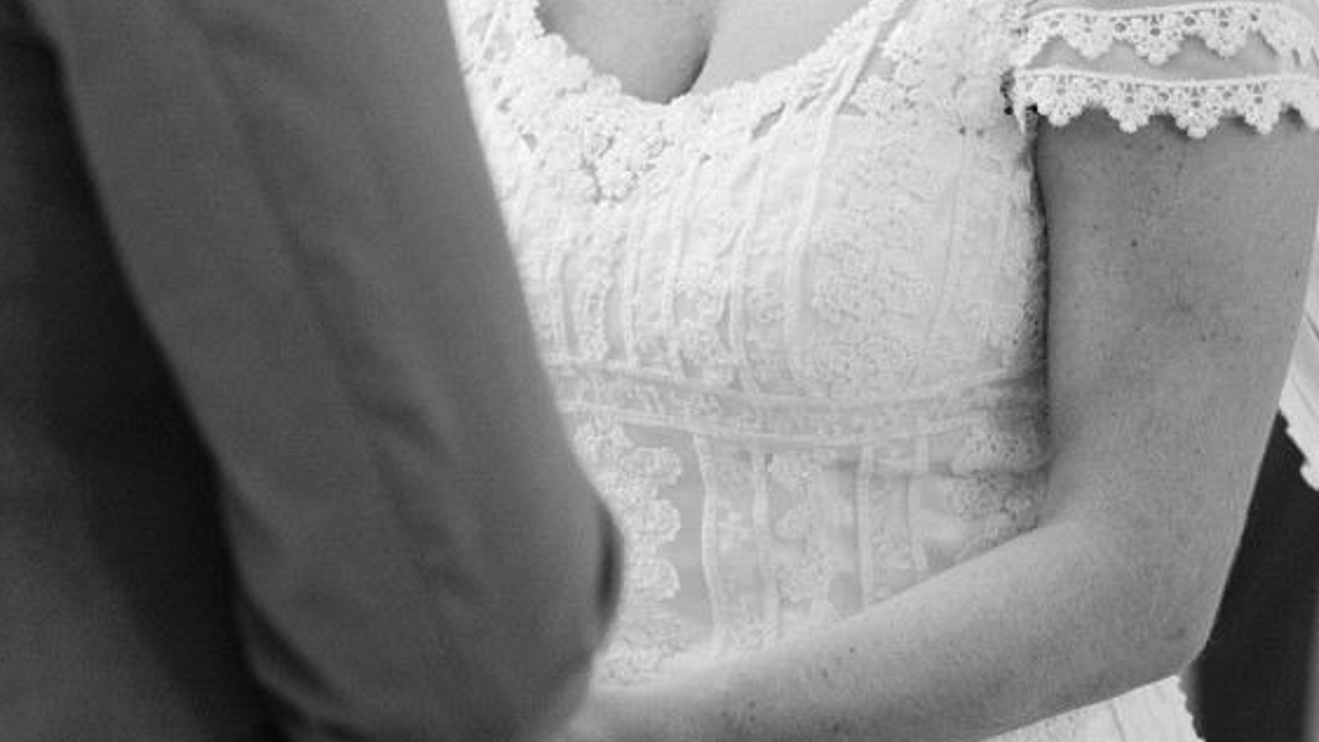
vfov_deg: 6.4
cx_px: 831
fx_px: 6645
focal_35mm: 190
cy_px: 228
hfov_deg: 11.3
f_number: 2.8
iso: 1600
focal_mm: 85
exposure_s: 1/125
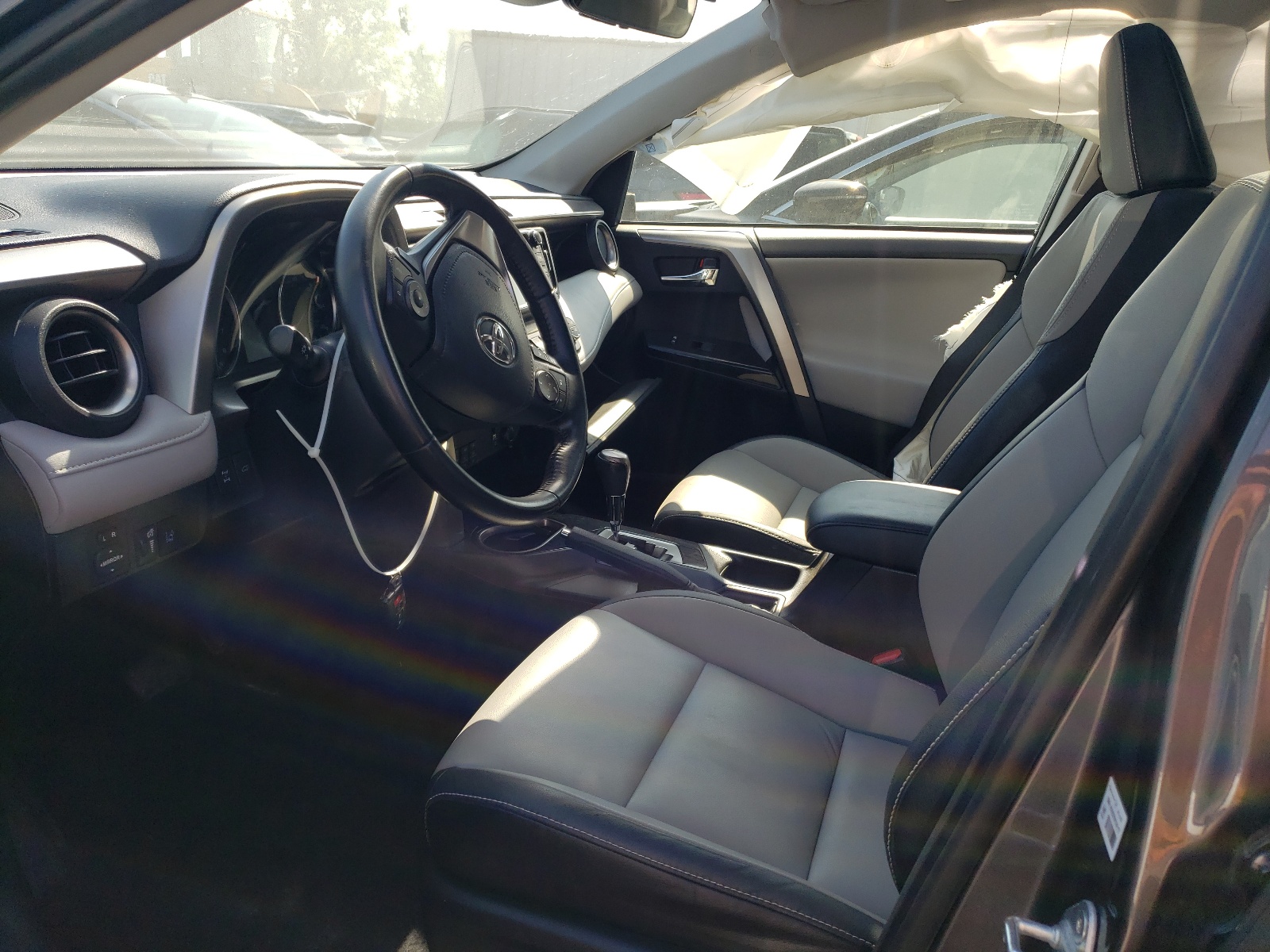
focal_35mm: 26
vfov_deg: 53.1
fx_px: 954
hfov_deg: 67.3
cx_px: 635
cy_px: 476
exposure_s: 1/1000
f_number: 1.5
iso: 50
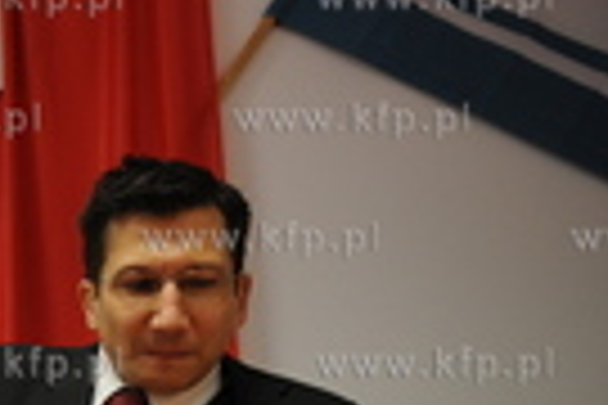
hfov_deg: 23.6
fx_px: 1199
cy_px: 423
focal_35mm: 71
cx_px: -266
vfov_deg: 18.6
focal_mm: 24
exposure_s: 1/250
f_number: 2.8
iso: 1600
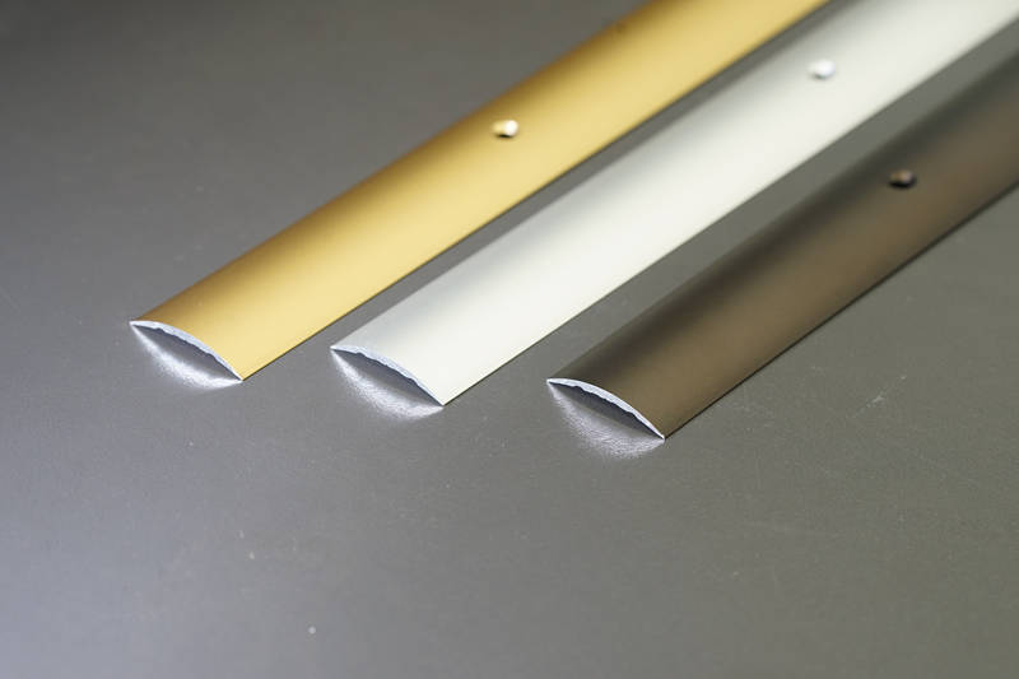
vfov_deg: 10.1
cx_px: 510
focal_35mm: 136
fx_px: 3849
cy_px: 340
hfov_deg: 15.1
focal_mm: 136
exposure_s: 1/4
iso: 400
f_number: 8
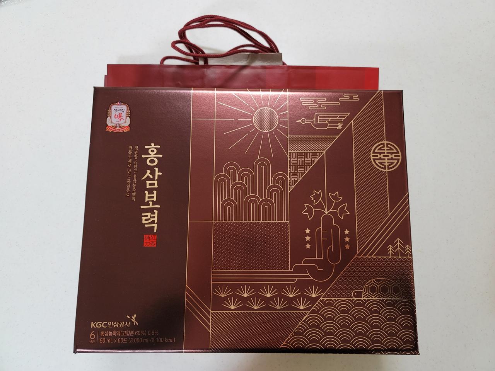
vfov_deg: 54.9
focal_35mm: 25
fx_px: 357
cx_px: 248
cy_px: 186
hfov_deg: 69.4
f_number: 1.8
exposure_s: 1/59
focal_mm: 7
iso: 200
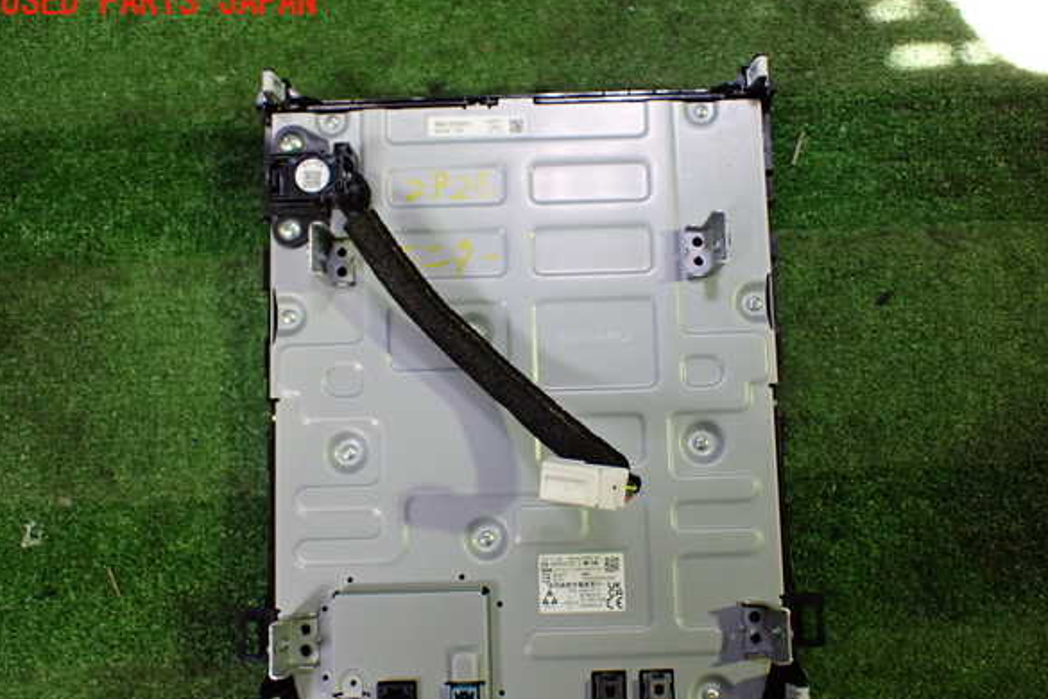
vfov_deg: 41.1
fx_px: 931
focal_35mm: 32
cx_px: 528
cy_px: 384
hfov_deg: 58.7
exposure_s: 1/125
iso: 640
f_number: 2.3
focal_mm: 5.4
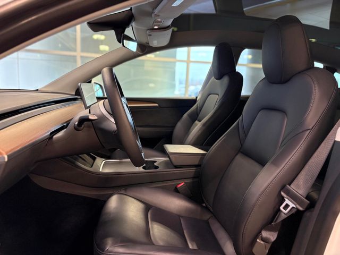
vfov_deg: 53.1
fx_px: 255
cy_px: 128
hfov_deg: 67.3
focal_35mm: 26
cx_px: 170
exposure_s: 1/60
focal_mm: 5.96
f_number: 1.6
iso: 200
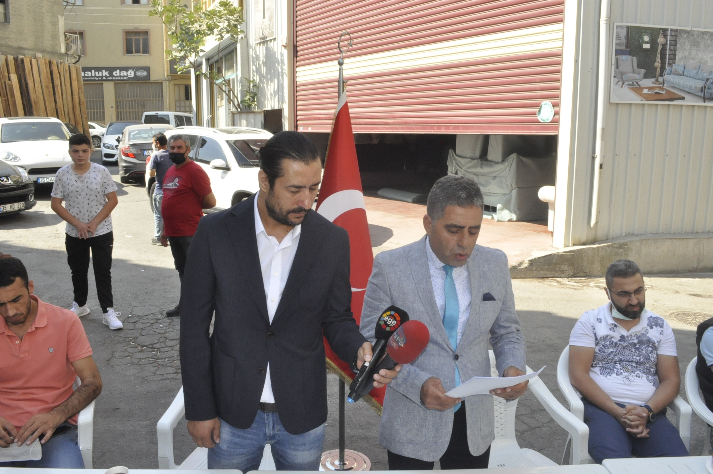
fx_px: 593
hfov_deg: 62.0
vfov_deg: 43.5
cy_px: 237
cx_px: 356
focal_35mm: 30
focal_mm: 20
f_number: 25
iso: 2000
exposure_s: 1/200
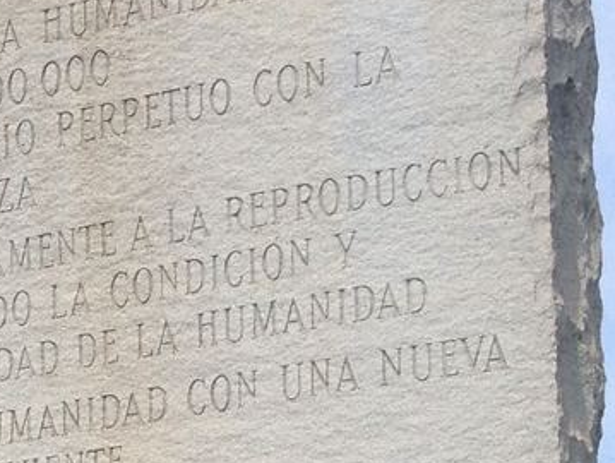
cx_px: -656
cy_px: 938
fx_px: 3326
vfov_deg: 7.6
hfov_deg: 9.8
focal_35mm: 187
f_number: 2.4
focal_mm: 4.28
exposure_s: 1/1577
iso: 50
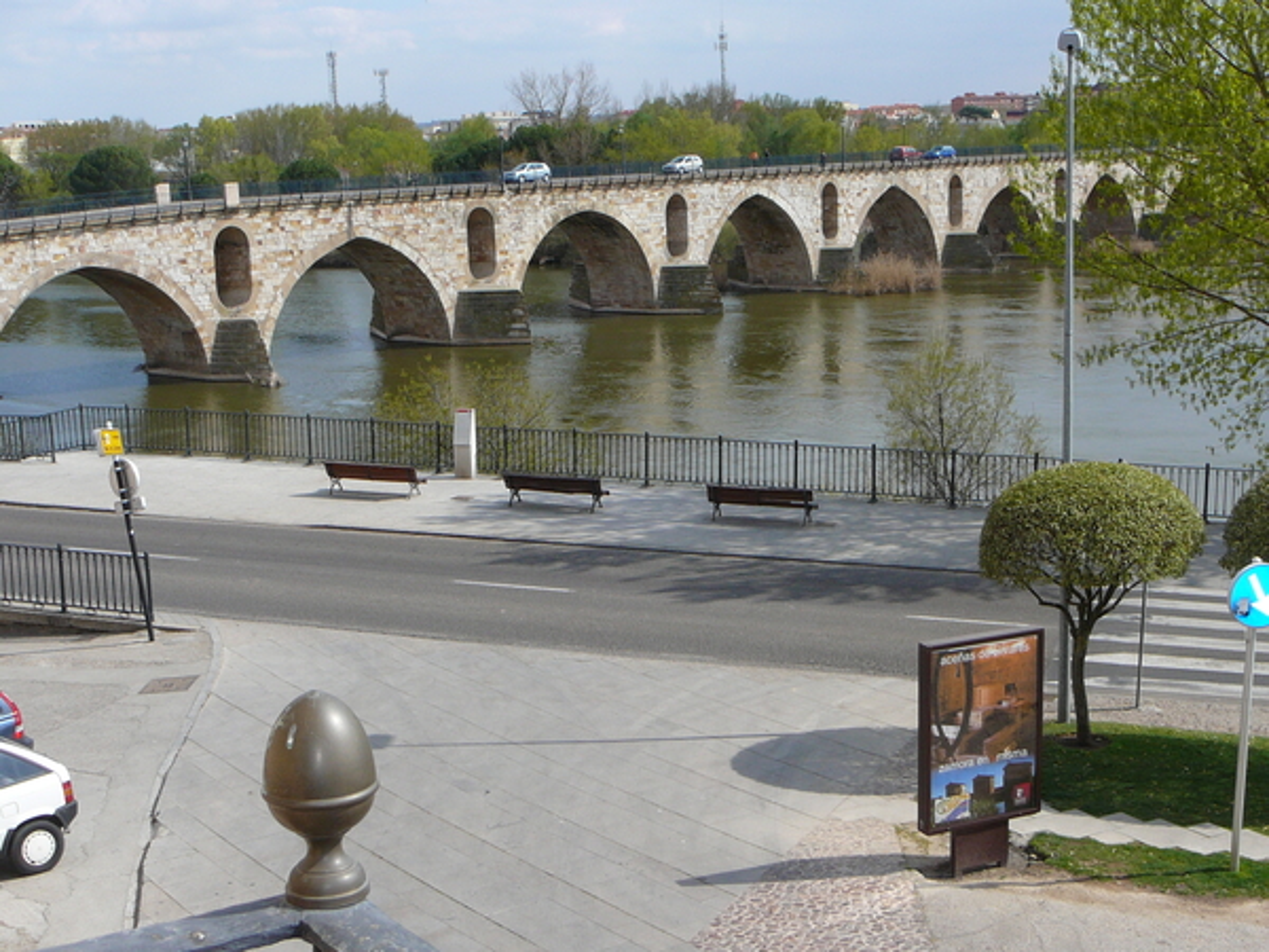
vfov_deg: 29.7
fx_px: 1796
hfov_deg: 38.9
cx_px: 634
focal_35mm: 49
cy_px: 476
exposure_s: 1/400
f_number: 5.6
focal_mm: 7.3
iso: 80
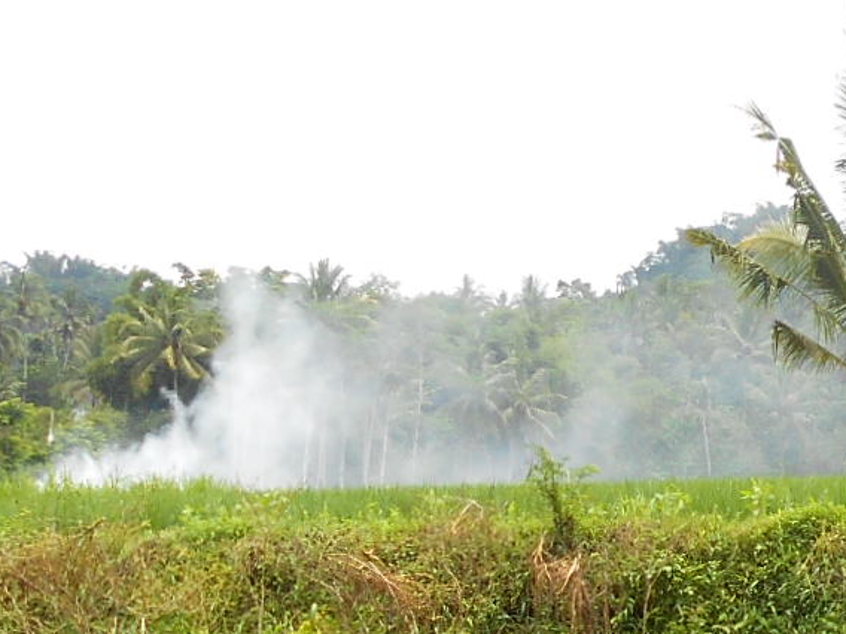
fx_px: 2542
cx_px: 1020
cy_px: 446
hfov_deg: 17.9
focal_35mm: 104
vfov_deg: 14.2
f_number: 3.2
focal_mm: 4.6
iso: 80
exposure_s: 1/320
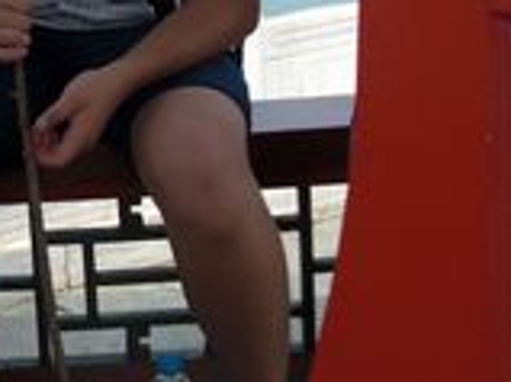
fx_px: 1667
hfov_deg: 16.7
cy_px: -18
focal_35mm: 113
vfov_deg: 12.9
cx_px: -109
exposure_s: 1/640
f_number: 2.8
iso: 50
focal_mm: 6.3
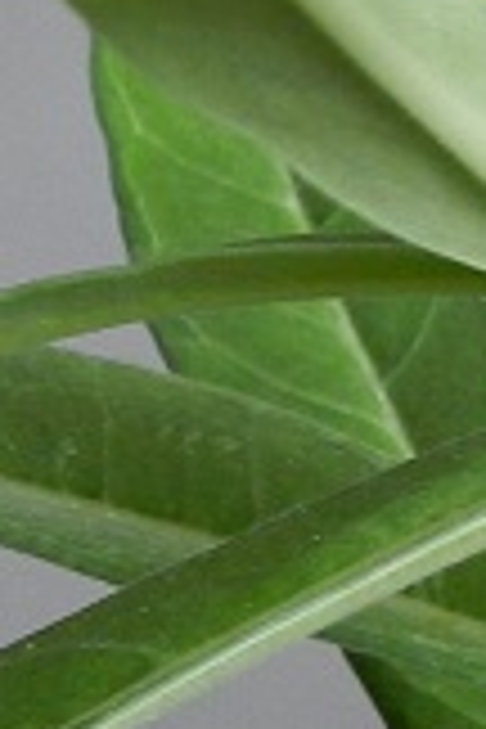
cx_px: 864
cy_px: 130
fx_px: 1195
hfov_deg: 18.3
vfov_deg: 32.8
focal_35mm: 59
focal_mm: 4
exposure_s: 1/30
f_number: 3.4
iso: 160
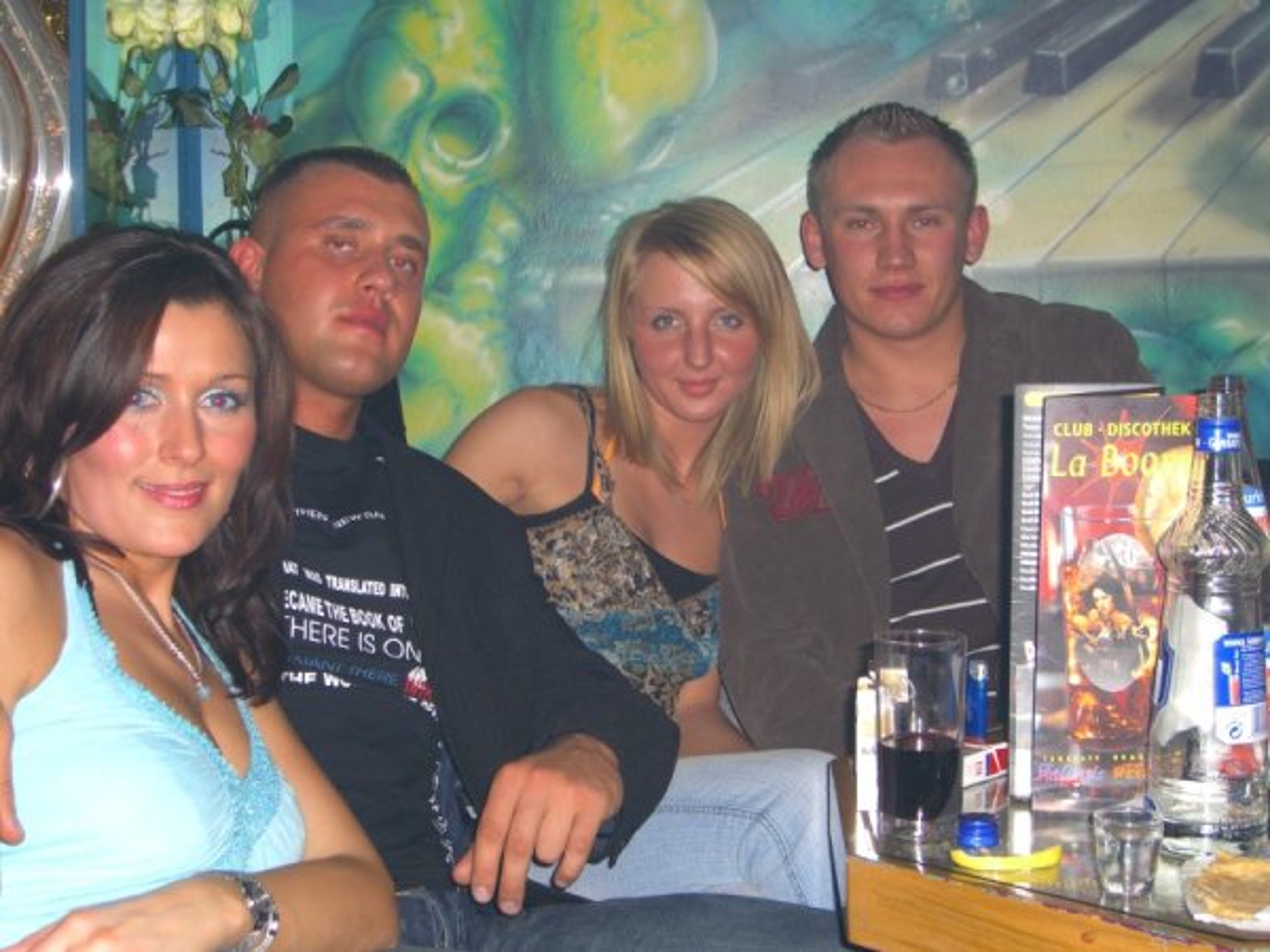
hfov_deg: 33.8
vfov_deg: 25.7
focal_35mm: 57
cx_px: 635
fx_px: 2091
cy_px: 476
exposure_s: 1/60
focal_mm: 11.8
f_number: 3.6
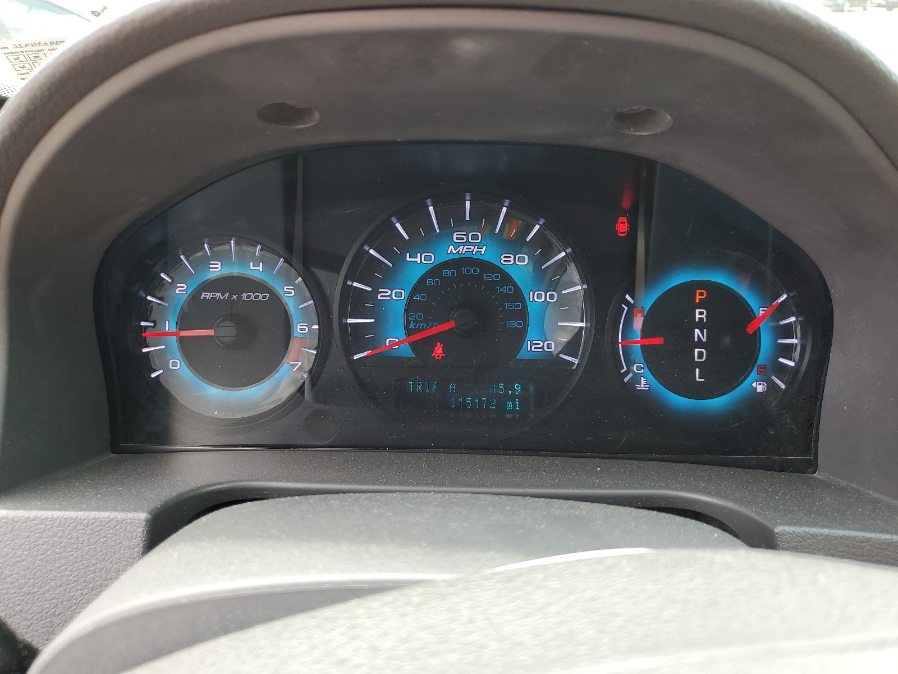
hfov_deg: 67.3
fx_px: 674
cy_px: 337
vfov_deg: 53.1
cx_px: 449
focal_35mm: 26
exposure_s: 1/120
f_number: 1.5
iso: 54
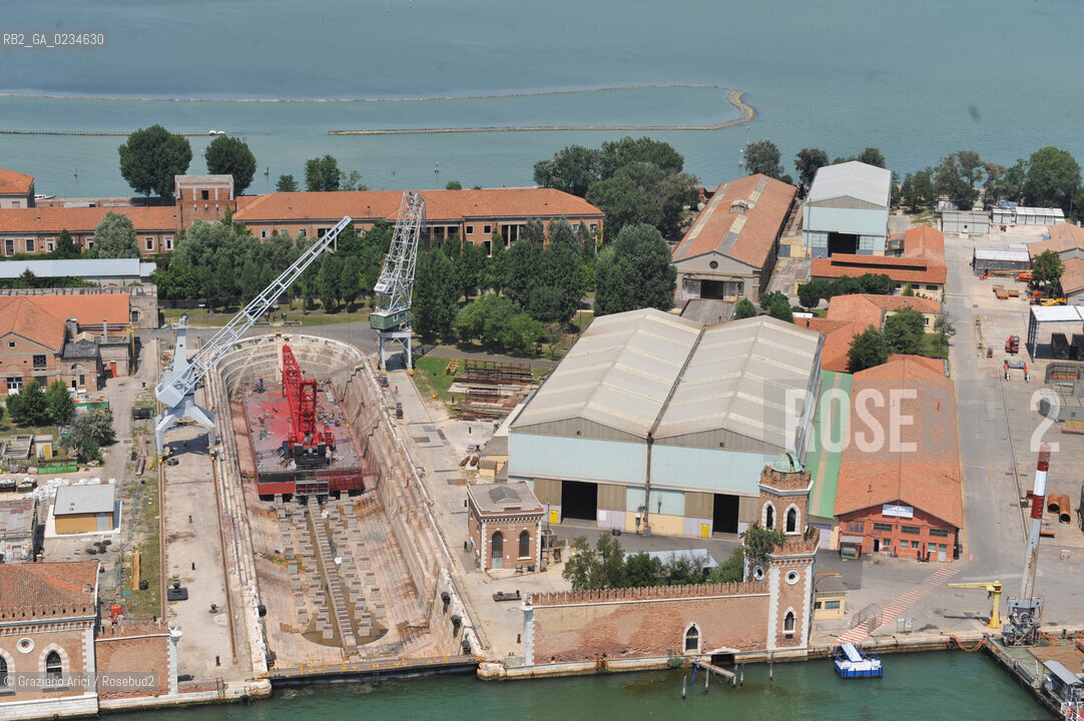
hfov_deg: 34.5
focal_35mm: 58
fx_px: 1745
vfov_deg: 23.4
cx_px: 542
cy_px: 360
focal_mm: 58
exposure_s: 1/1250
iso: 400
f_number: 8
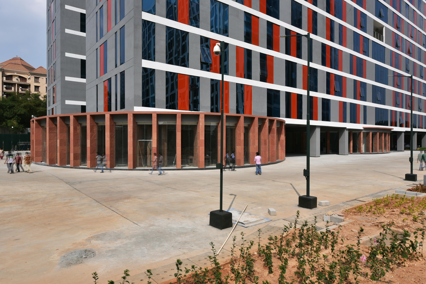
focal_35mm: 24
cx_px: 213
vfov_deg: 53.2
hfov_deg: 73.7
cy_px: 142
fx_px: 284
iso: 31
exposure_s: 1/40
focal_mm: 24
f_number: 18
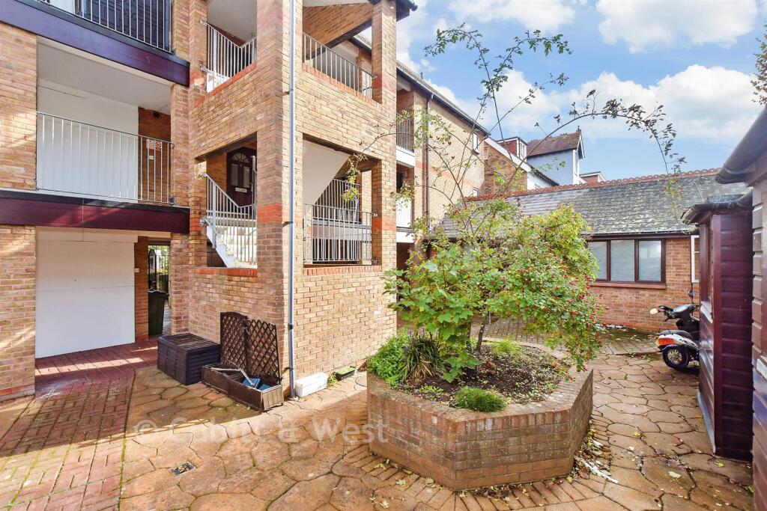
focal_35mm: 15
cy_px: 256
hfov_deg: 100.4
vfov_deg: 77.3
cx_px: 384
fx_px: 320
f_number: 8
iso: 400
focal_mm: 10
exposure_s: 1/200
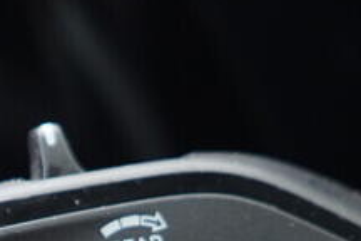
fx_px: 1715
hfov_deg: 11.9
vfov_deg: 7.9
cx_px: 13
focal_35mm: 171
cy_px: 322
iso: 400
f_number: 2.8
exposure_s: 1/40
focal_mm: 24
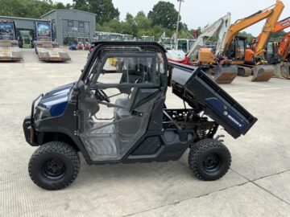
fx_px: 243
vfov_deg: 48.2
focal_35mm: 29
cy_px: 108
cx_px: 145
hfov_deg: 61.7
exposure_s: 1/227
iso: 16
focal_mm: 3
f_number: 1.8
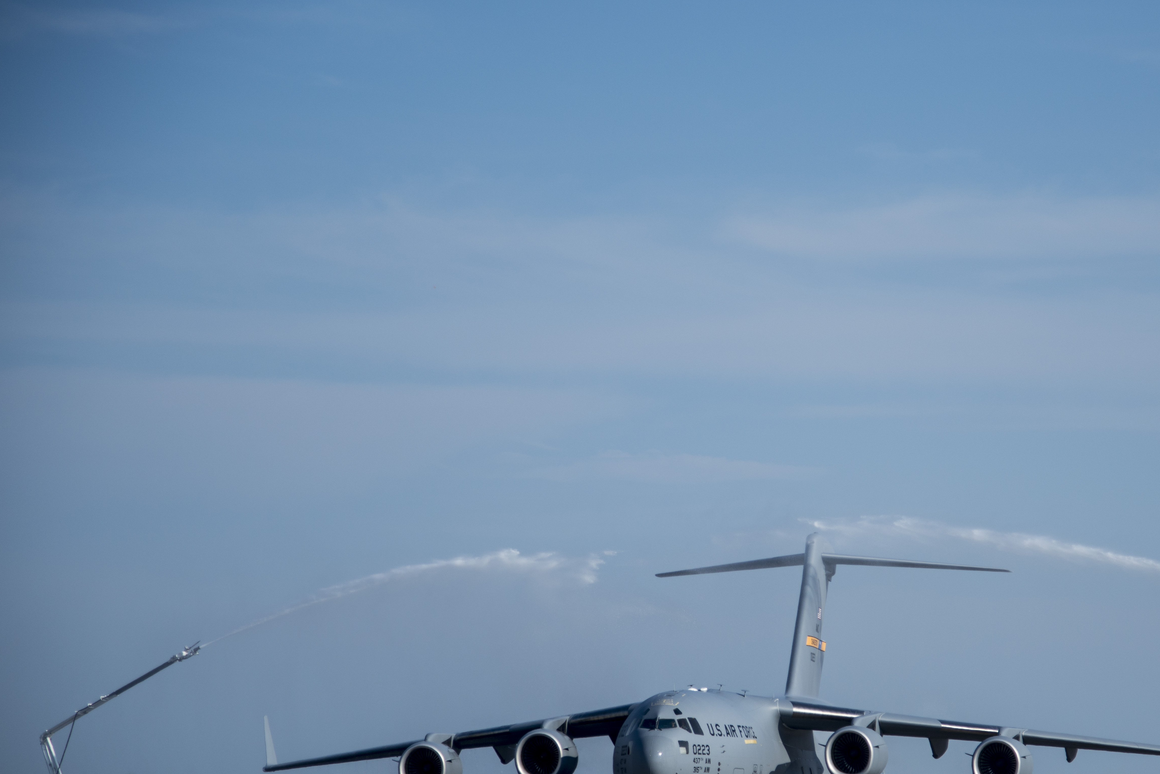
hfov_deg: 13.1
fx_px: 5060
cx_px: 778
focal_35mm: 157
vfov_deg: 8.7
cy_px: 523
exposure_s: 1/2000
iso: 200
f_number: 4
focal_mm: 98
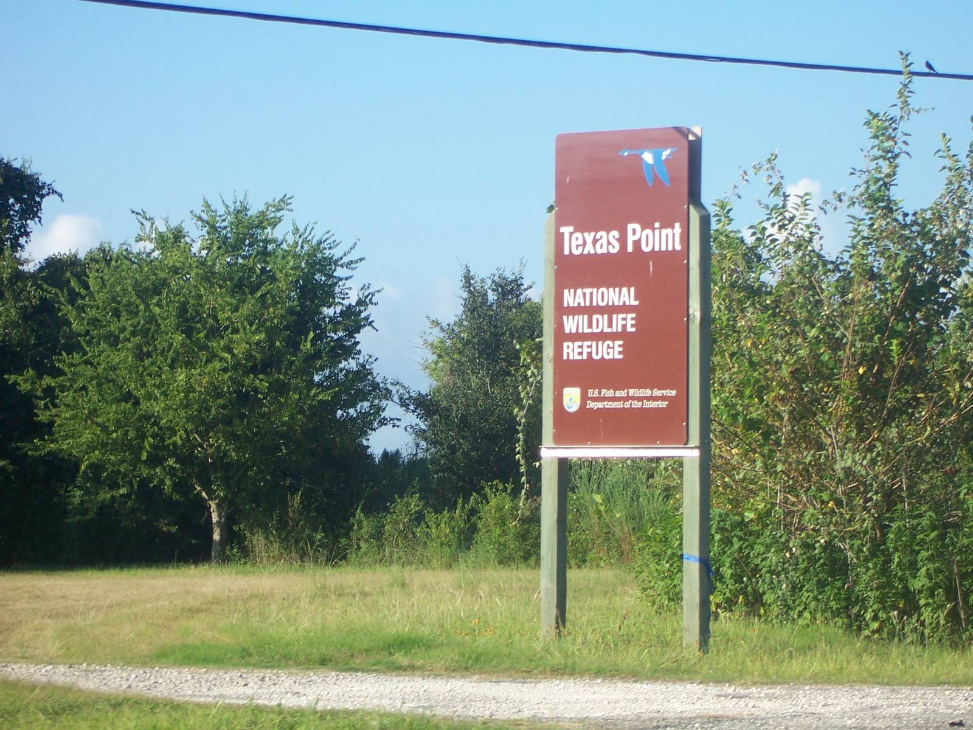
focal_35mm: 146
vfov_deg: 10.2
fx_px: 4104
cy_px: 365
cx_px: 486
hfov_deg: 13.5
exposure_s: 1/500
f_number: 4.8
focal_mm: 25.1
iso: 80
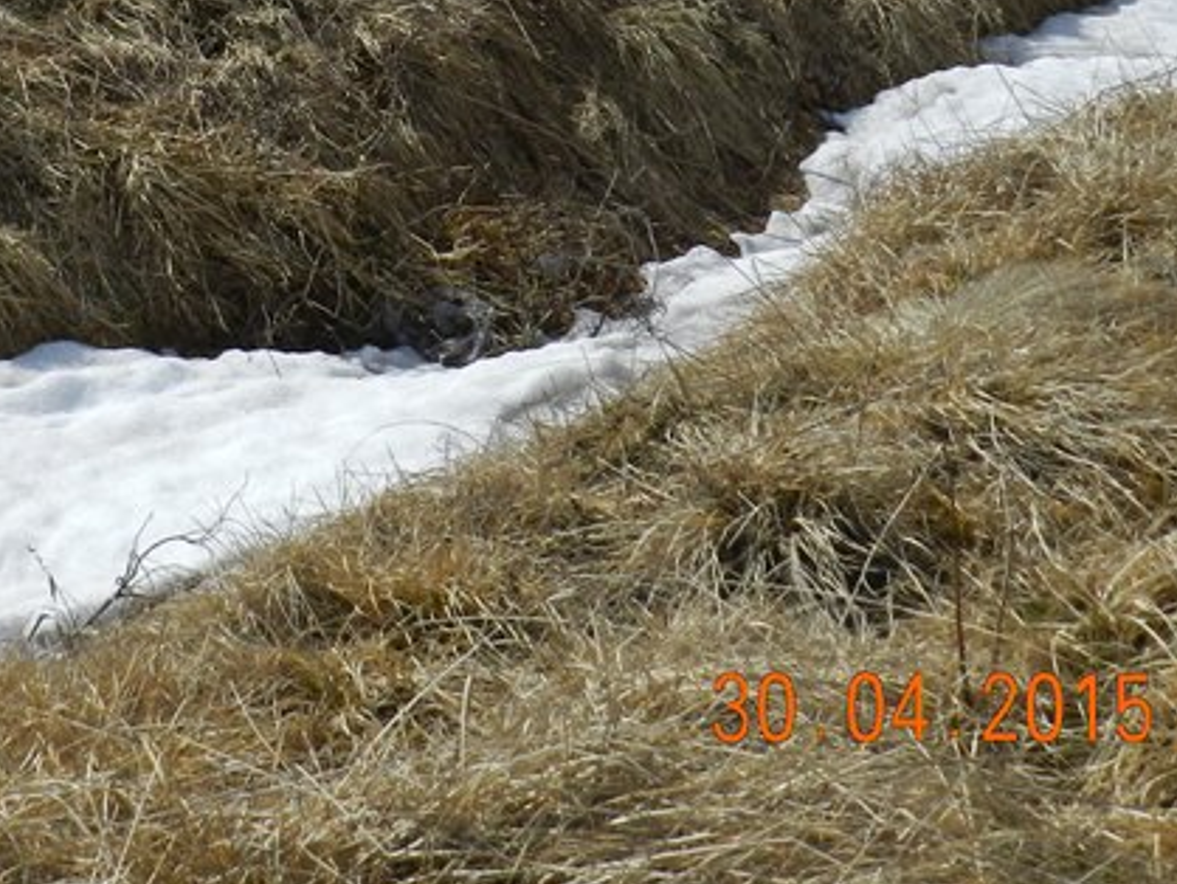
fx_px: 3164
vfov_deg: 15.4
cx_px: 155
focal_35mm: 93
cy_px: -149
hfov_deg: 20.7
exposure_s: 1/1000
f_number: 5.6
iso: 160
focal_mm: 6.7
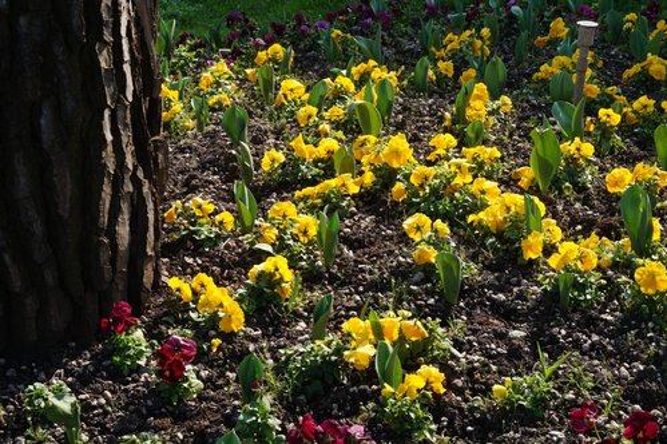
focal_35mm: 58
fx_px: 1083
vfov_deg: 23.2
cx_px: 334
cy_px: 222
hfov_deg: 34.2
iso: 200
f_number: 16
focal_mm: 39
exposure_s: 1/80
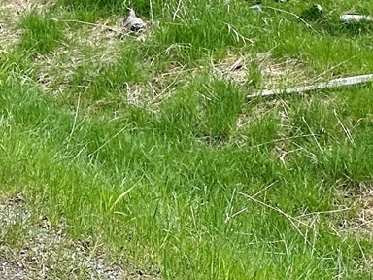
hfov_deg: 15.3
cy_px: -451
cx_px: 280
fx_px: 1379
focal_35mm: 128
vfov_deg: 9.8
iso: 80
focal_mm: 6.86
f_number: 1.78
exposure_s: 1/2882
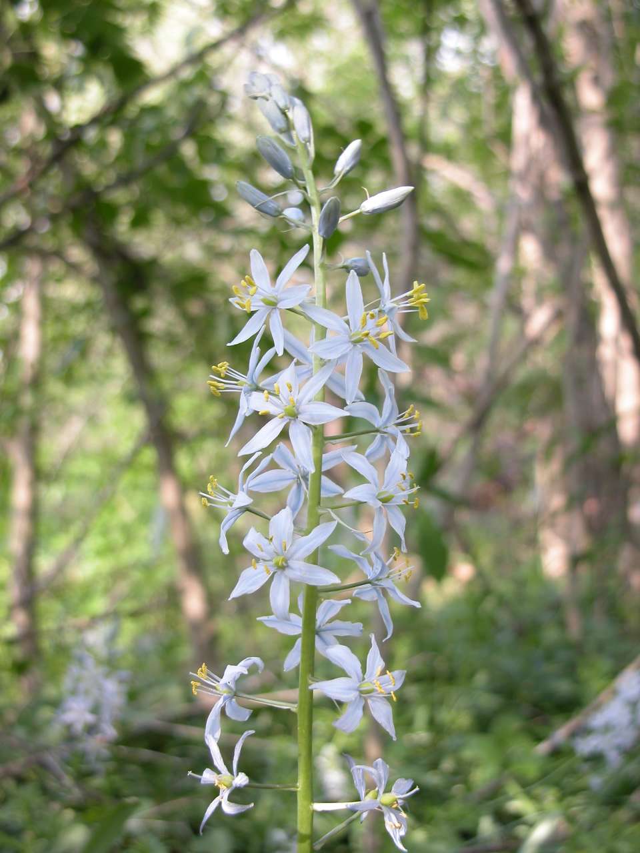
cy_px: 426
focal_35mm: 58
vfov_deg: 33.2
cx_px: 320
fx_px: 1430
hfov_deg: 25.2
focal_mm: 14.7
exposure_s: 1/76
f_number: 3.1
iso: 100
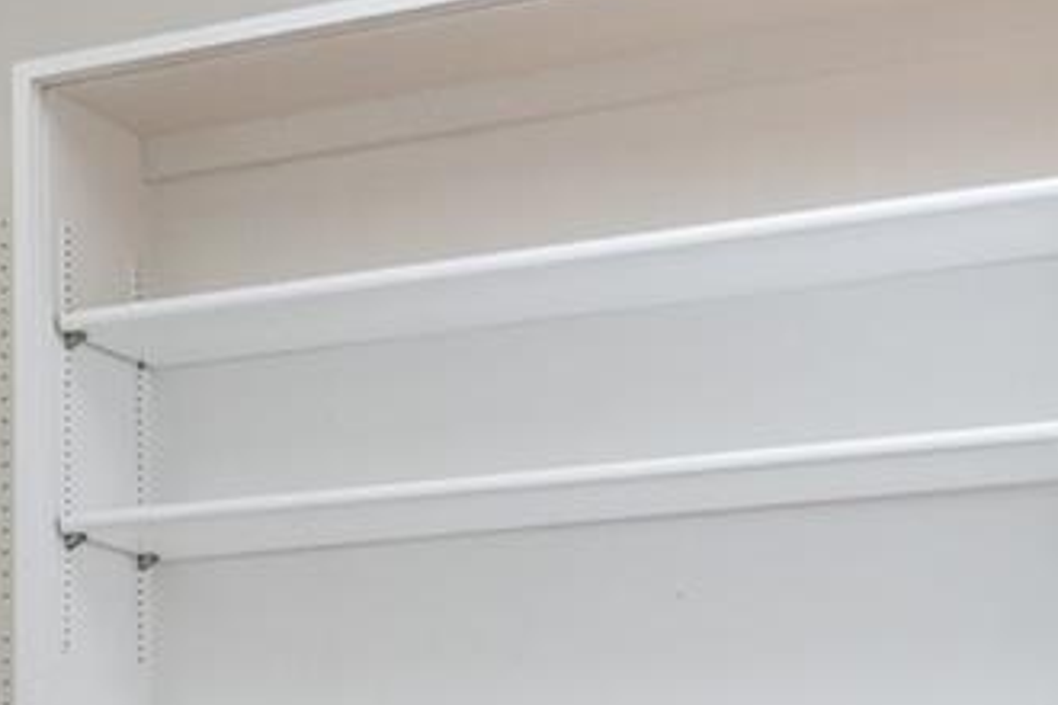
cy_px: 1021
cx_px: -221
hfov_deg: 20.5
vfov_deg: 13.9
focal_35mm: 93
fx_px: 2733
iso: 640
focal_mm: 15
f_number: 14
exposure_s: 1/160
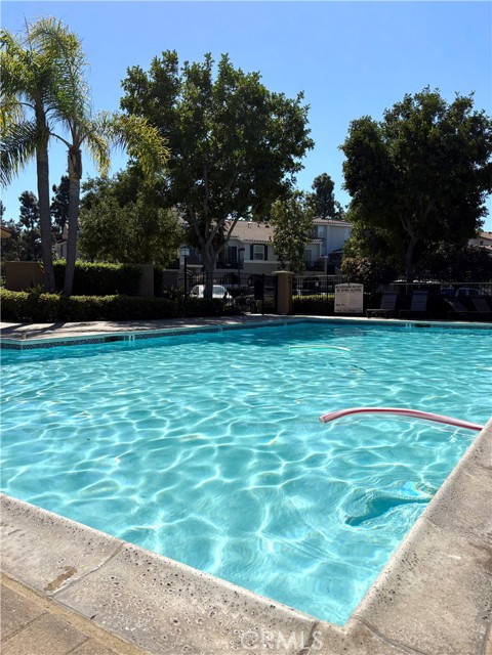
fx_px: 493
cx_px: 246
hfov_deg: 53.1
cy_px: 328
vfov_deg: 67.3
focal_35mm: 26
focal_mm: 5.96
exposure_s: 1/6993
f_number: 1.6
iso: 50
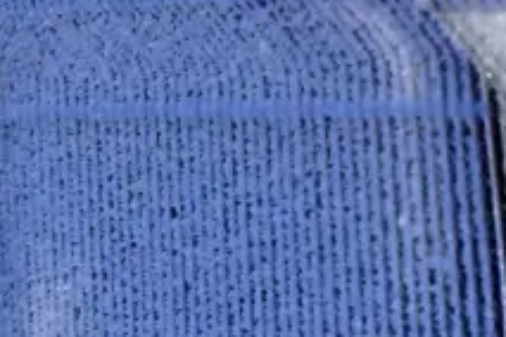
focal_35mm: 962
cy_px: -166
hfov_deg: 2.1
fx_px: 13521
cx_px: 124
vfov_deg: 1.4
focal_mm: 155
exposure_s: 1/1600
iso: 1250
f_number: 13
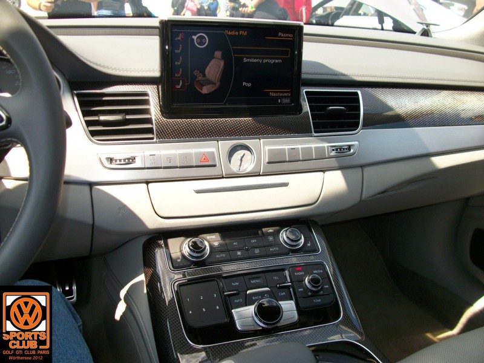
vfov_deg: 41.8
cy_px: 182
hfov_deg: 54.0
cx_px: 242
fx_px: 475
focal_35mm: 34
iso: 80
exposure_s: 1/261
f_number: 2.9
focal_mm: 5.7
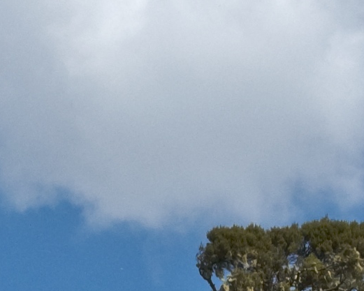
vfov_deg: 5.9
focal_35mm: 260
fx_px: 2802
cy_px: 271
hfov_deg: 7.4
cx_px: 152
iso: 200
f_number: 16
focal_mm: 32
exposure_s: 1/350
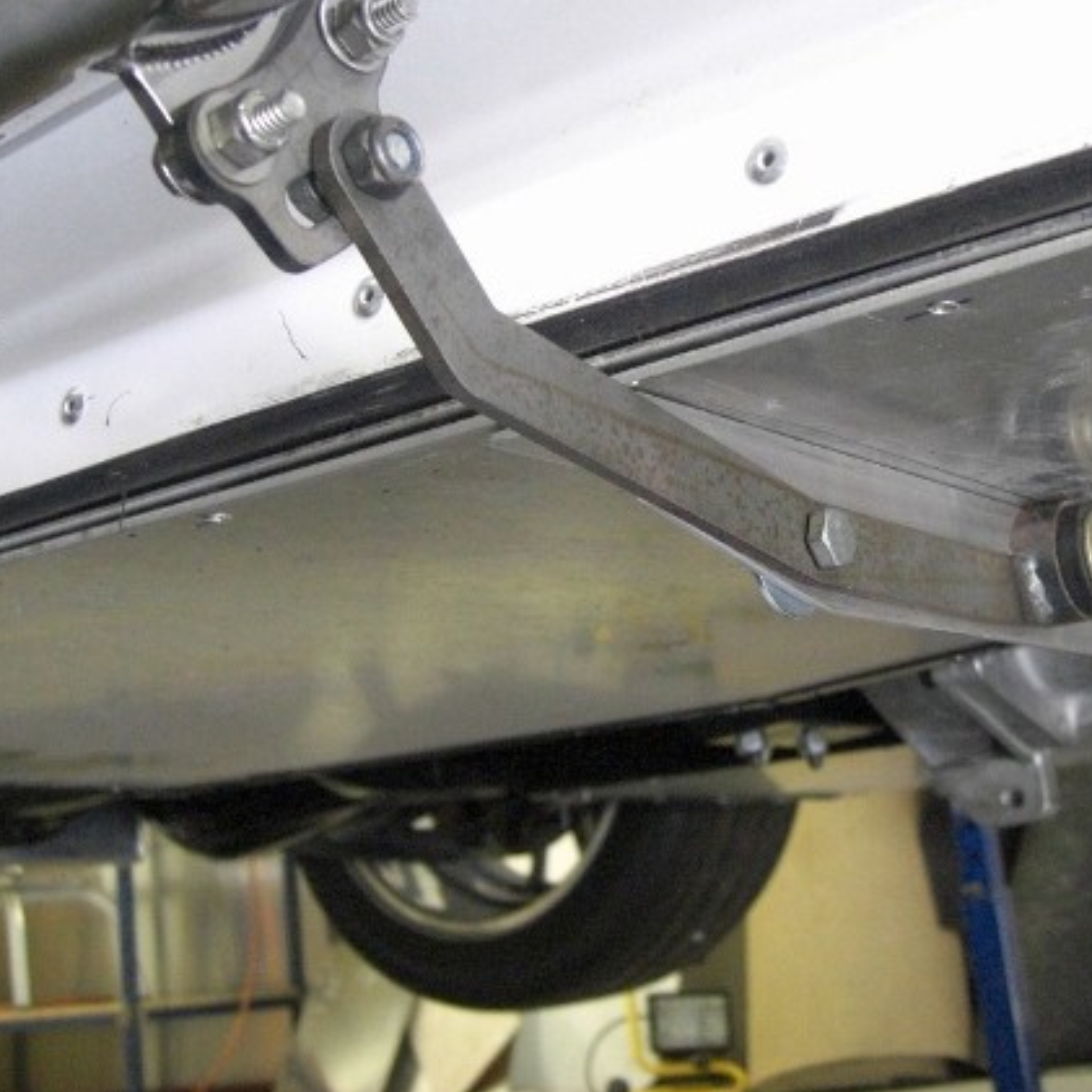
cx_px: 773
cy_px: 477
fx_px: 1820
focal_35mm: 51
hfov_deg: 33.0
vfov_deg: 33.4
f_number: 2.8
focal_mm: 7.9
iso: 800
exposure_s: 1/50
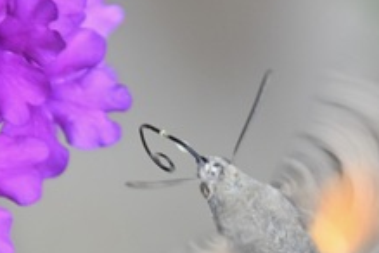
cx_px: 249
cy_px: 223
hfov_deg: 3.3
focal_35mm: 630
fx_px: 6632
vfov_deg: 2.2
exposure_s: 1/250
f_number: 5.6
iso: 1400
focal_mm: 200
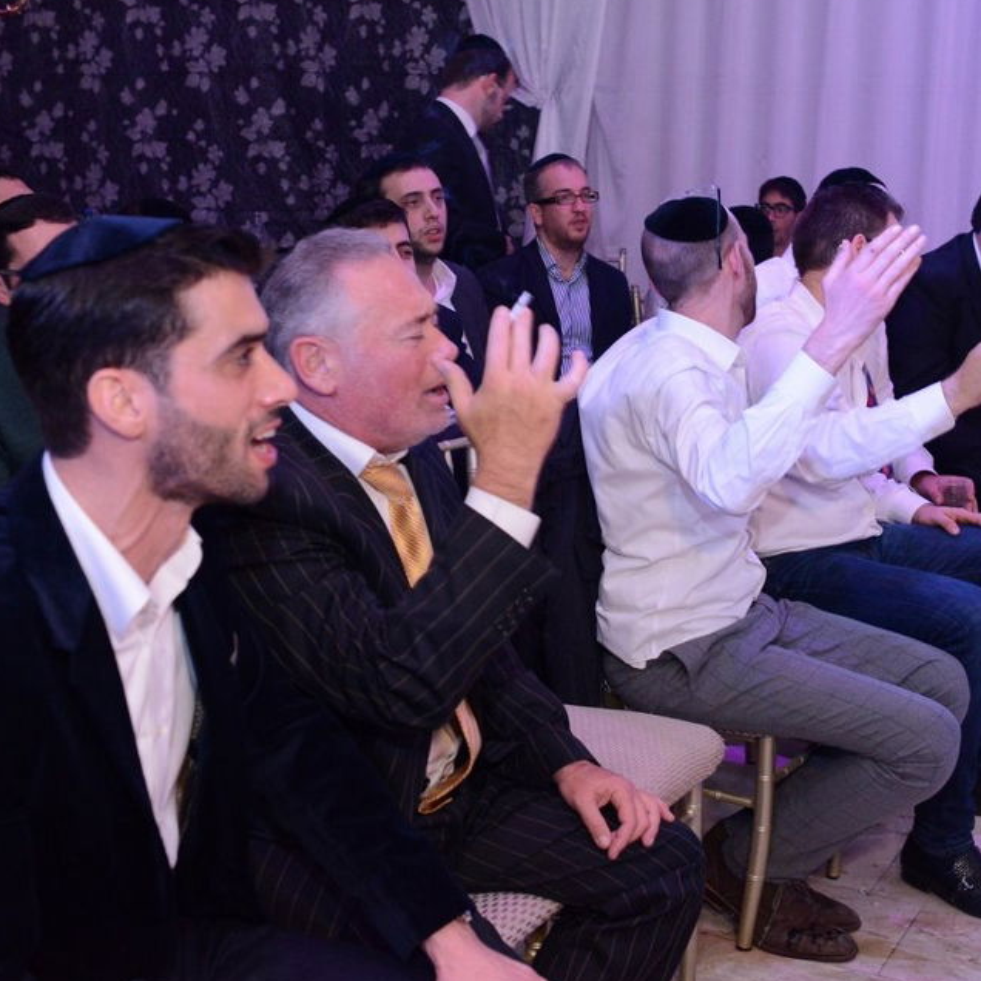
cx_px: 561
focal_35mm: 52
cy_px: 467
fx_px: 1667
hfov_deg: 32.7
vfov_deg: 32.8
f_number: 5.6
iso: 4000
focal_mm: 38
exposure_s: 1/125
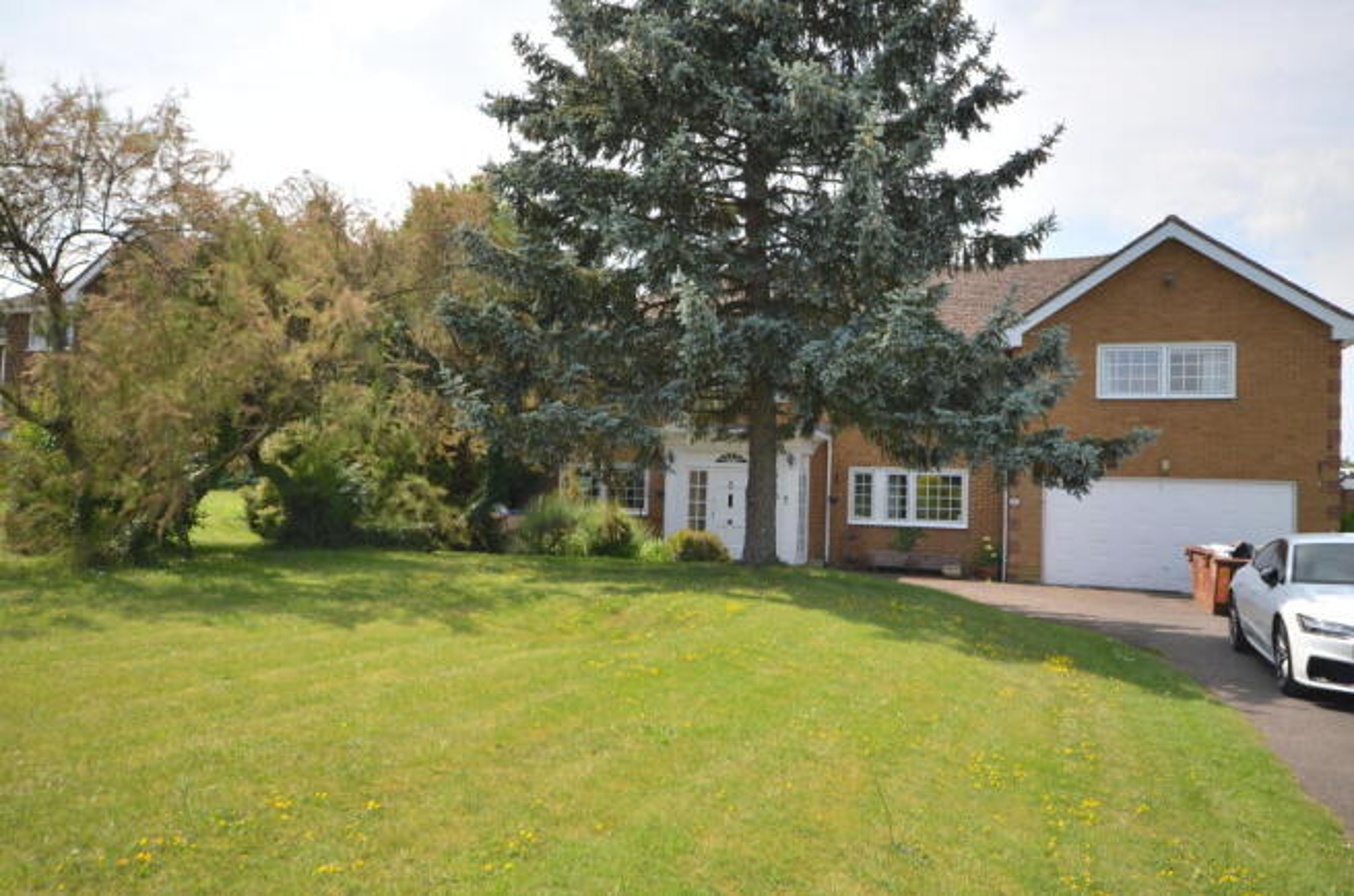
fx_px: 1013
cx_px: 677
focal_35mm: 27
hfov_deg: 67.5
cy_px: 448
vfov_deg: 47.7
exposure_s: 1/250
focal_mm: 18
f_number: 8
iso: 125
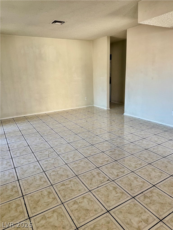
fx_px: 160
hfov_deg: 56.8
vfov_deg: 71.6
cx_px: 86
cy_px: 115
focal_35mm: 24
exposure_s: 1/121
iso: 100
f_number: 1.78
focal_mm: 6.76
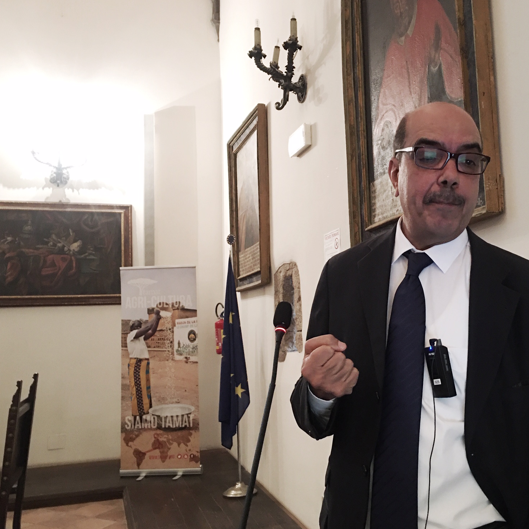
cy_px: 266
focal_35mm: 35
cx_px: 333
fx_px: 605
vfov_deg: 47.2
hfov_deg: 46.8
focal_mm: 4.15
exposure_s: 1/8
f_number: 2.2
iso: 100
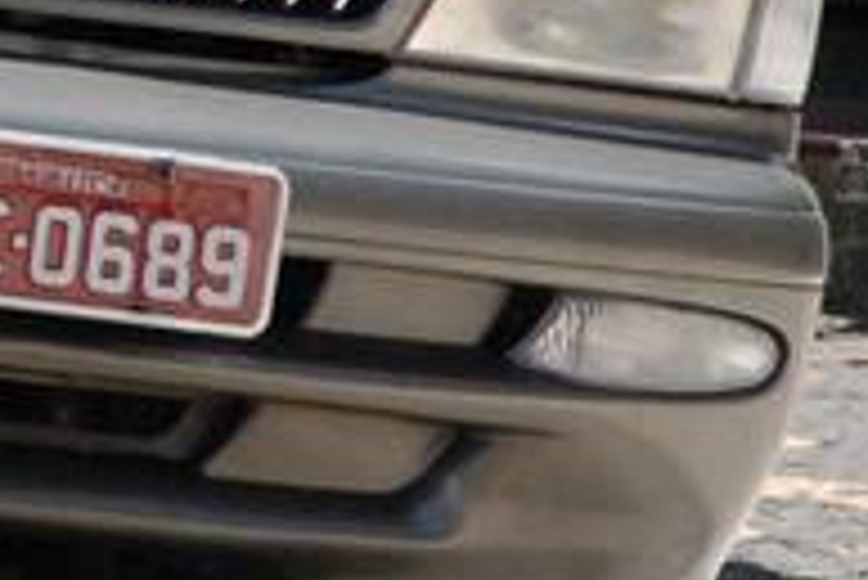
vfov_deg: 1.7
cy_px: -638
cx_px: -1354
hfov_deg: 2.5
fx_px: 19785
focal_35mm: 820
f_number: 11
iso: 800
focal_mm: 92
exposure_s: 1/500
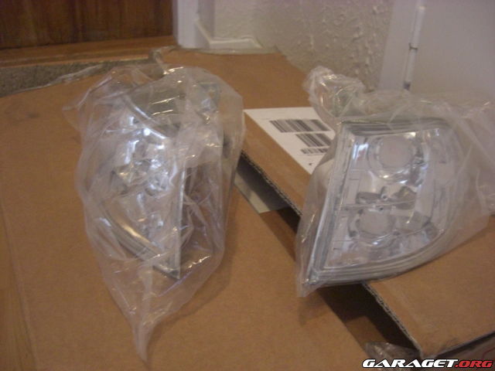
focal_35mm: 38
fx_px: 543
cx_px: 248
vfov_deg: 37.7
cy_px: 186
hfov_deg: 49.0
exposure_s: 1/20
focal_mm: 7.9
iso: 800
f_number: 2.8
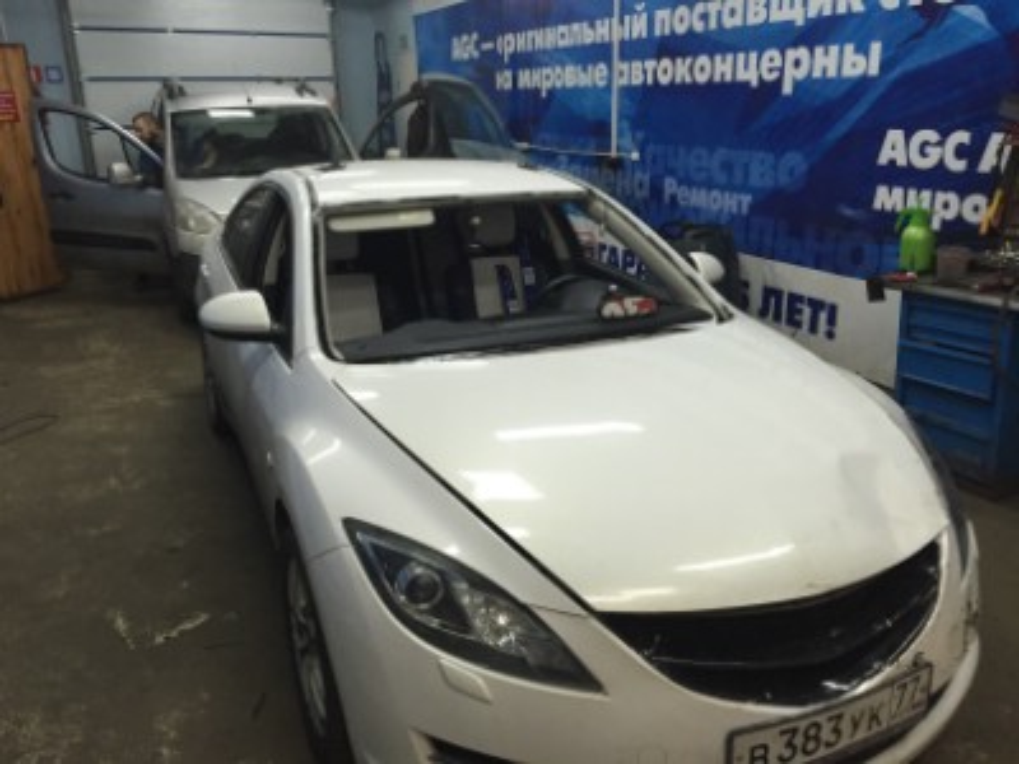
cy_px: 382
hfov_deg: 61.7
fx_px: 854
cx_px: 510
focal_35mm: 29
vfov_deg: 48.2
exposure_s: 1/33
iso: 64
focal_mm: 4.15
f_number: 2.2
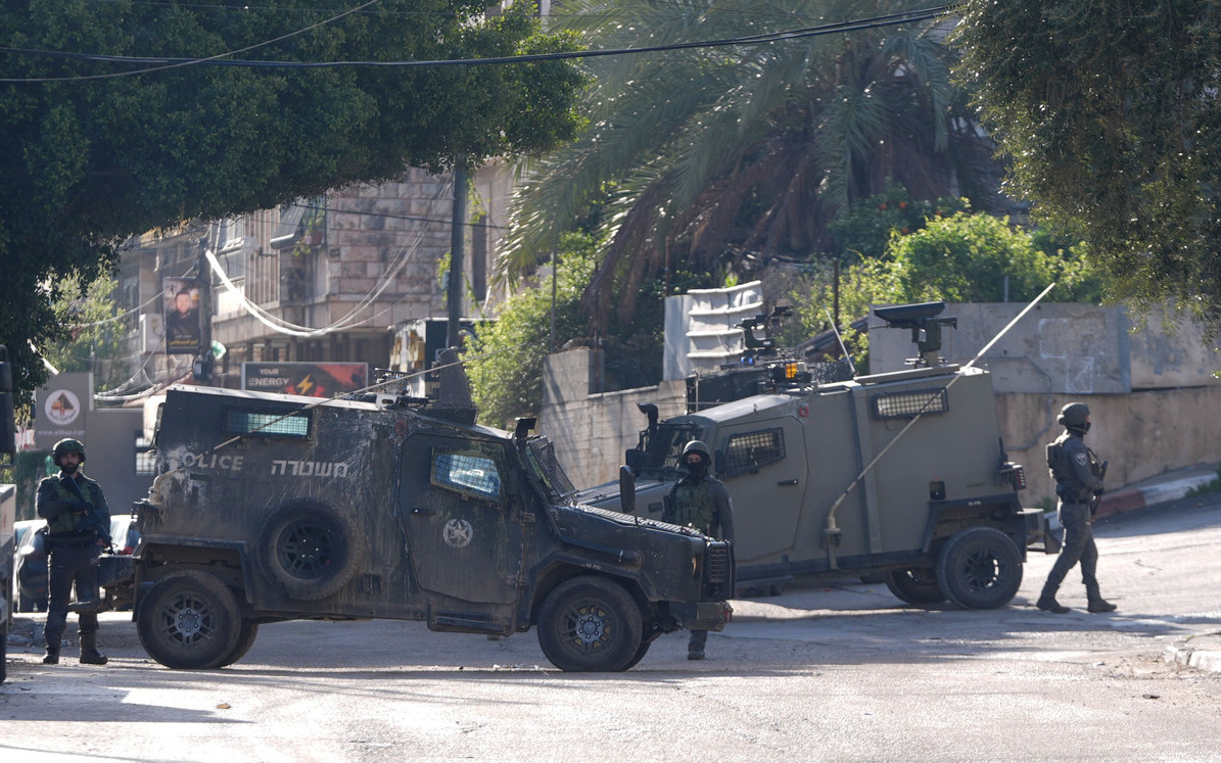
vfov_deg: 4.3
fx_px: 10116
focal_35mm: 304
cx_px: 611
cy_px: 372
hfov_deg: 6.9
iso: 200
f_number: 3.5
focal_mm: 198
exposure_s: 1/1000
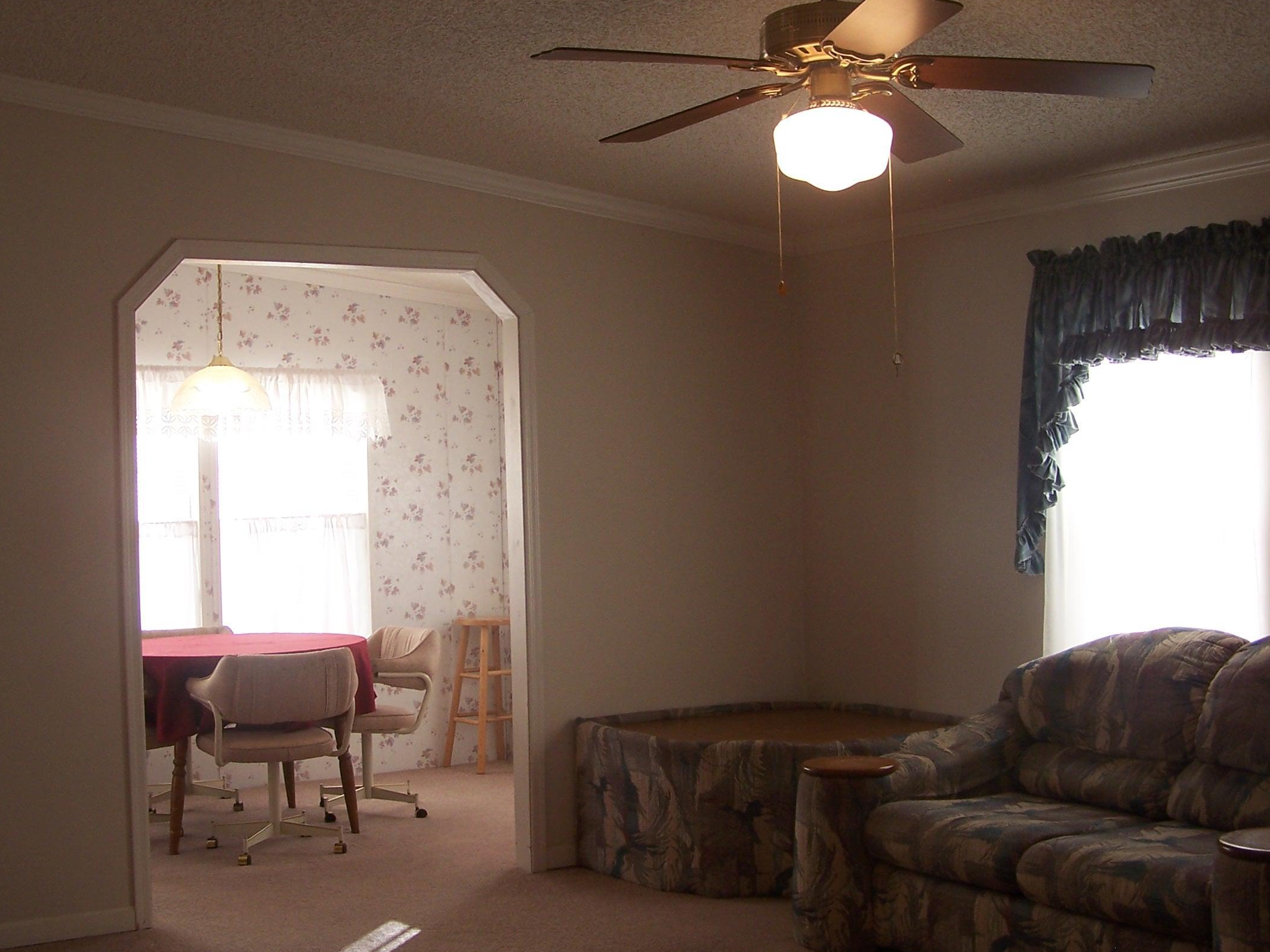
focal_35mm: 46
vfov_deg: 31.5
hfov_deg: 41.2
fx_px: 1688
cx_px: 600
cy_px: 416
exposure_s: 1/40
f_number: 2.8
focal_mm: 6.3
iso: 80
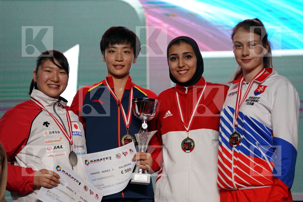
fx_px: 1498
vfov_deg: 7.7
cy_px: 101
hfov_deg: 11.5
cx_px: 152
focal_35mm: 178
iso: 1000
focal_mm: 178
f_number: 2.8
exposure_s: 1/250
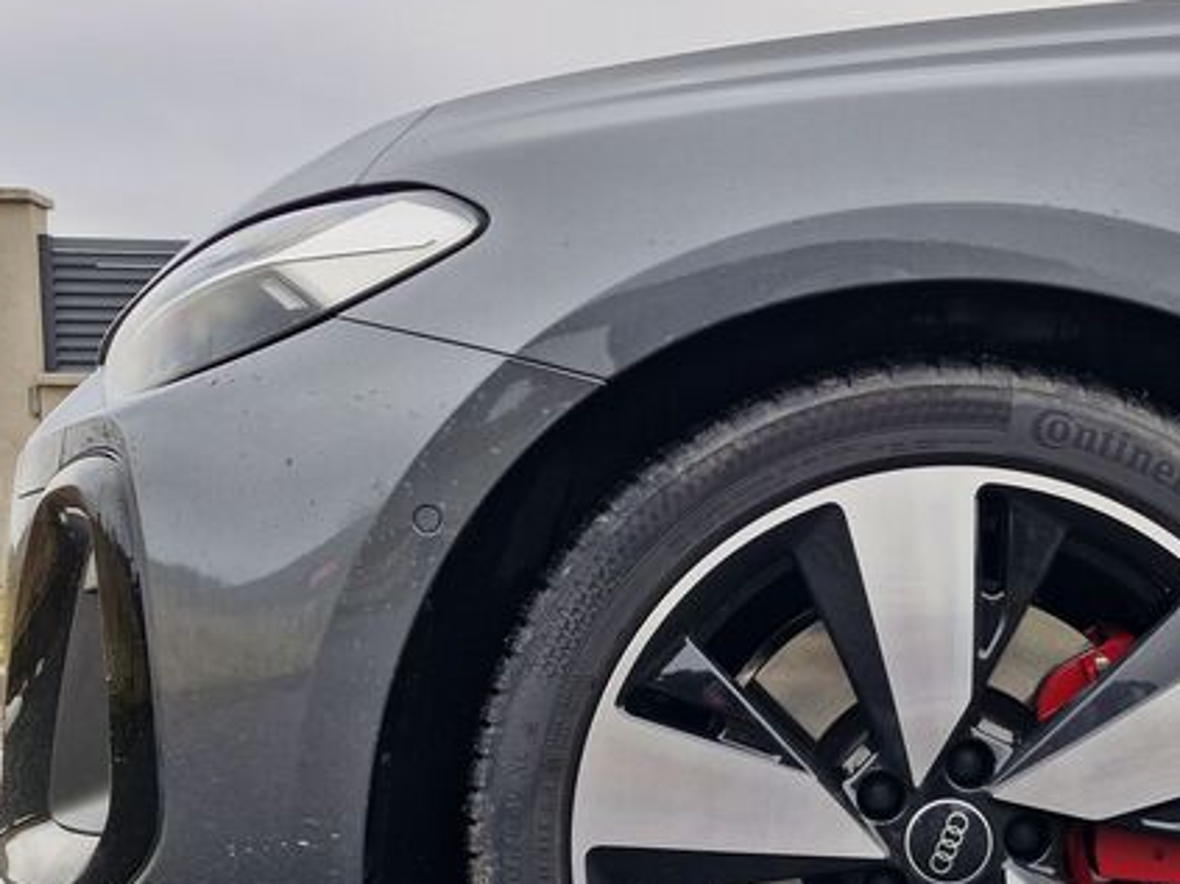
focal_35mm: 40
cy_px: 689
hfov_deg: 45.5
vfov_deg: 35.0
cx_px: 859
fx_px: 1363
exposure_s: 1/265
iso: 50
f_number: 1.8
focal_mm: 5.54
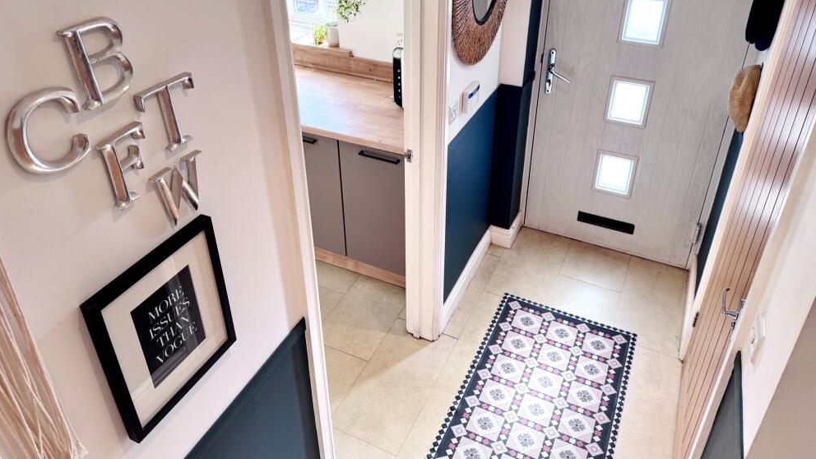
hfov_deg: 69.9
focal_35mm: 27
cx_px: 406
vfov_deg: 42.3
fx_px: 584
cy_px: 150
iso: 100
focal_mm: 6.76
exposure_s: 1/145
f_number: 1.78
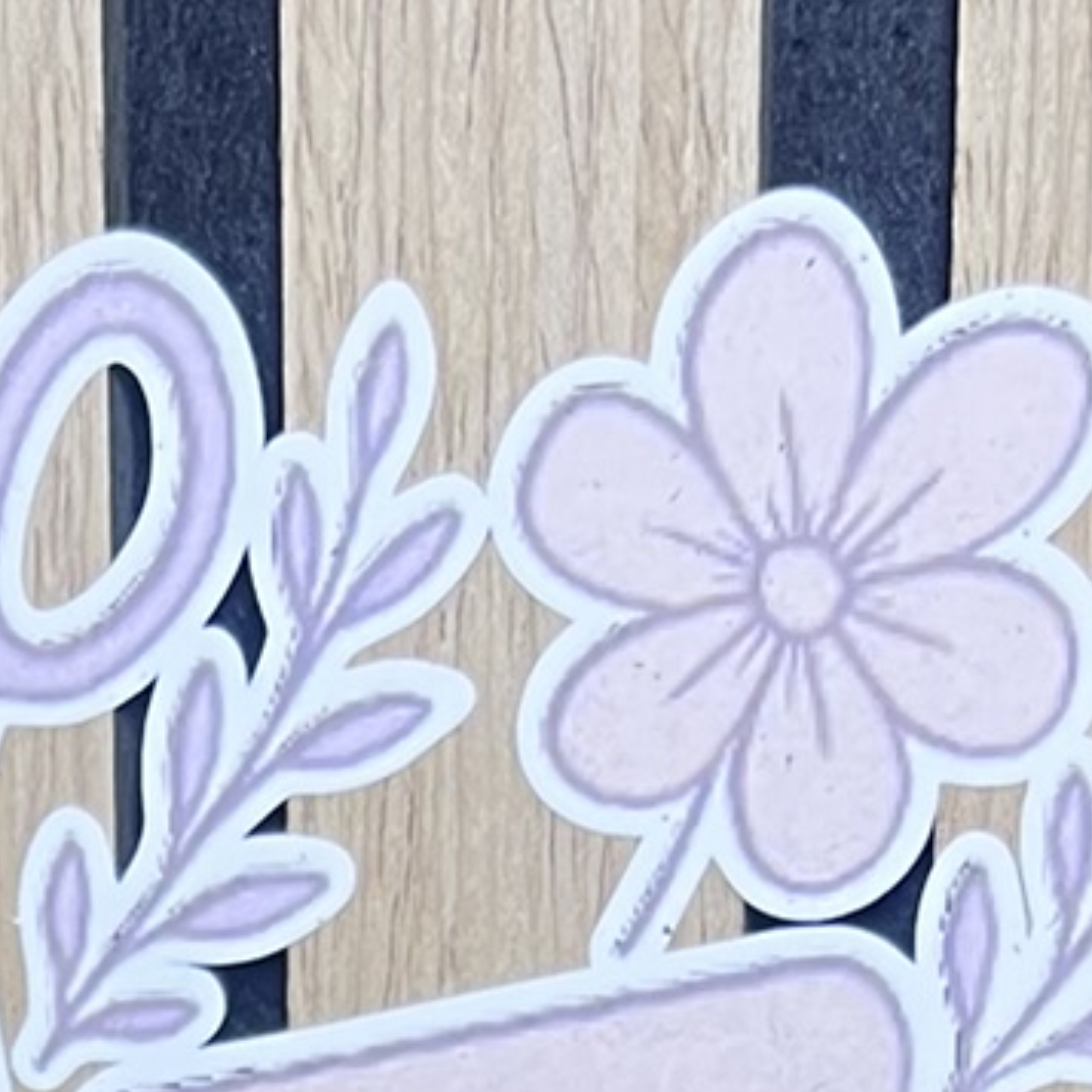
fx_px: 4711
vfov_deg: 11.7
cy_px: 2270
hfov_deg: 12.9
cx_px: -180
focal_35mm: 132
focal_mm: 5.7
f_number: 1.5
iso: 125
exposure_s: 1/81
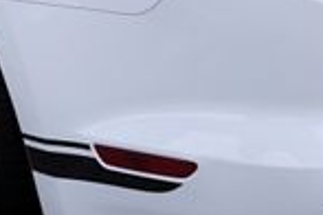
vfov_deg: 6.0
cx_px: 233
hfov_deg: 9.2
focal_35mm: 223
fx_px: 2001
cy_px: -242
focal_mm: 32
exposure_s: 1/125
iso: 100
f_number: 9
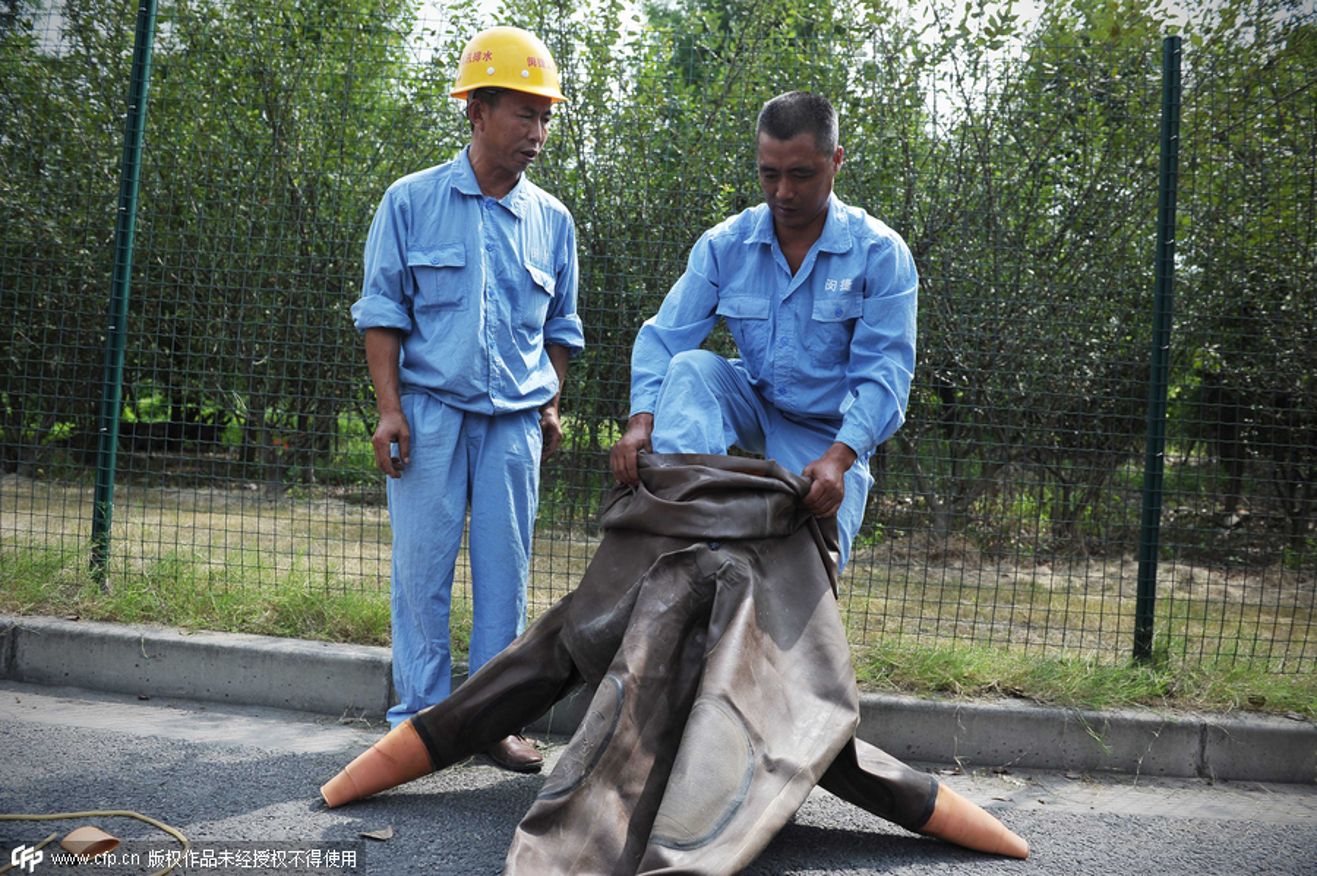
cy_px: 438
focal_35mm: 24
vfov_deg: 53.1
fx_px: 877
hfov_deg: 73.8
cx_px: 658
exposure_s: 1/500
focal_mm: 24
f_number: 5
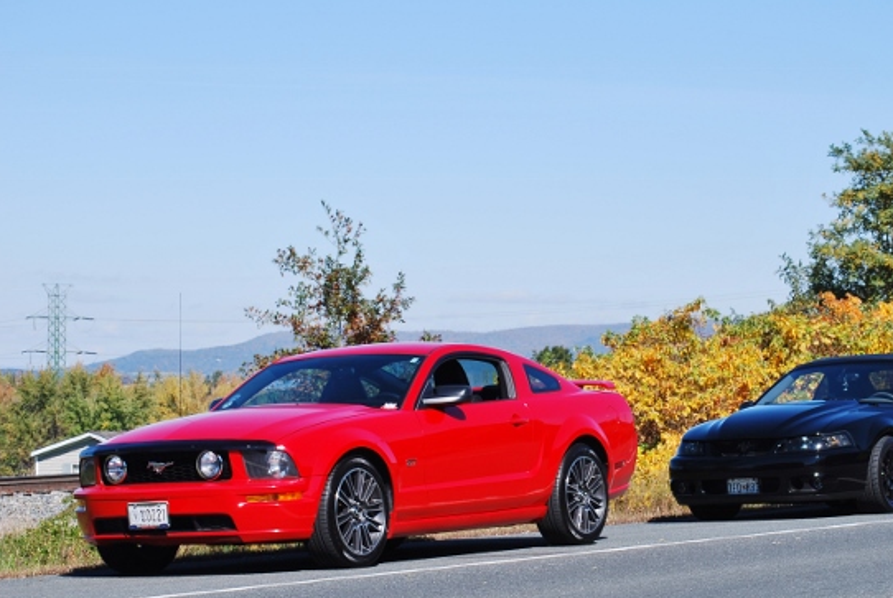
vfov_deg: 11.3
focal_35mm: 122
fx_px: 3024
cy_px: 305
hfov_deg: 16.7
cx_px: 644
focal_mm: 55
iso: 100
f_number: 7.1
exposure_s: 1/200
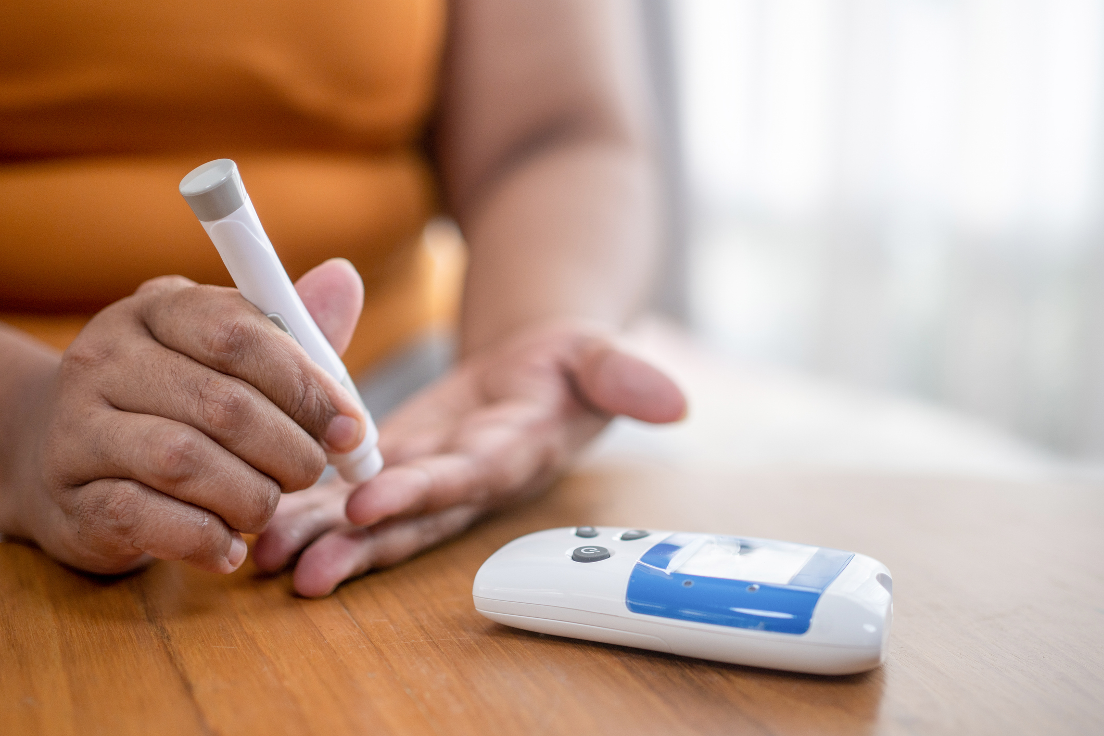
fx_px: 1610
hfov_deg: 37.9
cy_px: 368
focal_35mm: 52
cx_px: 552
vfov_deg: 25.8
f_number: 1.8
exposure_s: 1/800
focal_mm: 35
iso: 160
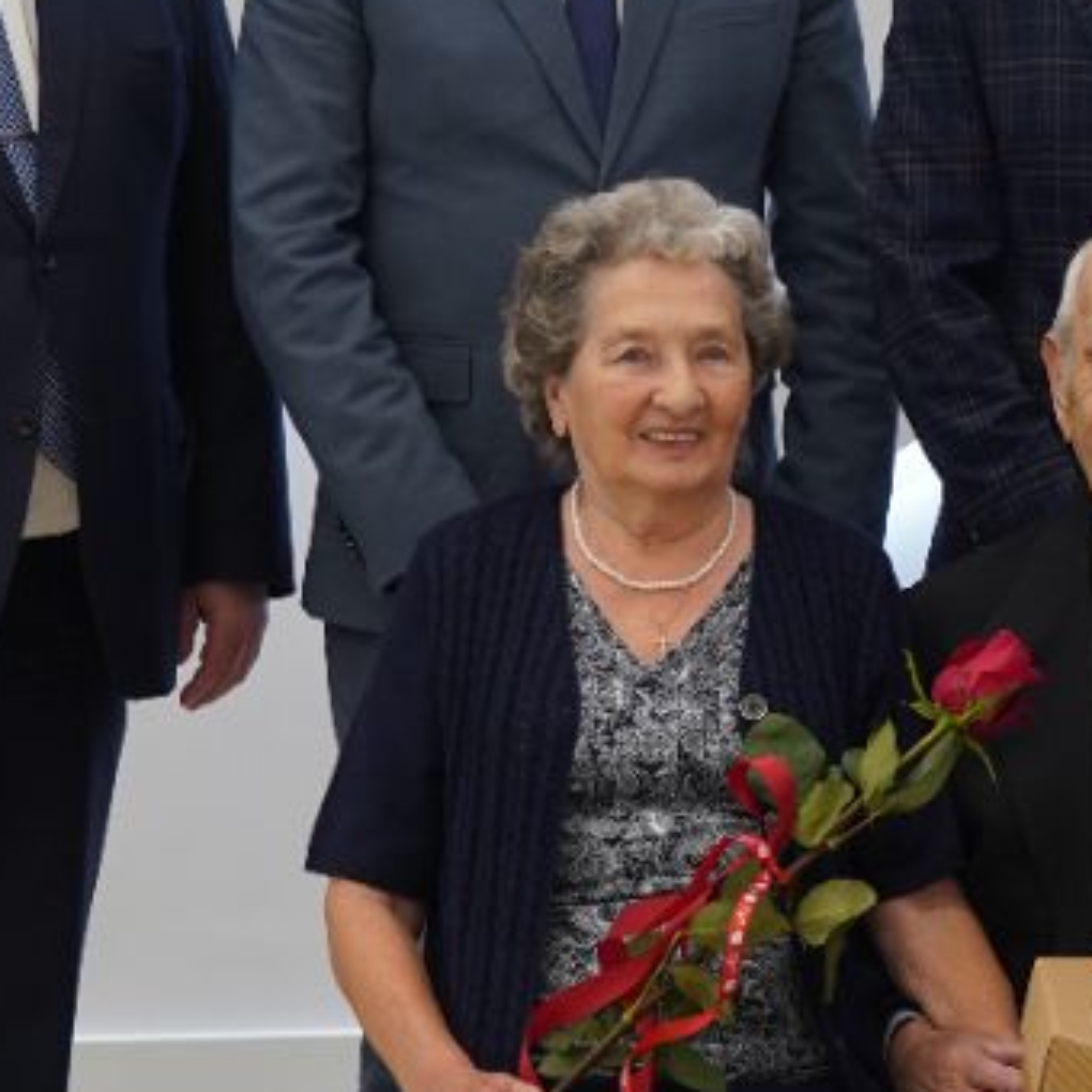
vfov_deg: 14.9
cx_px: 1118
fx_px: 4176
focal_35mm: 117
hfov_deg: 14.6
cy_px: 577
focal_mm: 36
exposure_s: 1/125
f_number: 4
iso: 1250
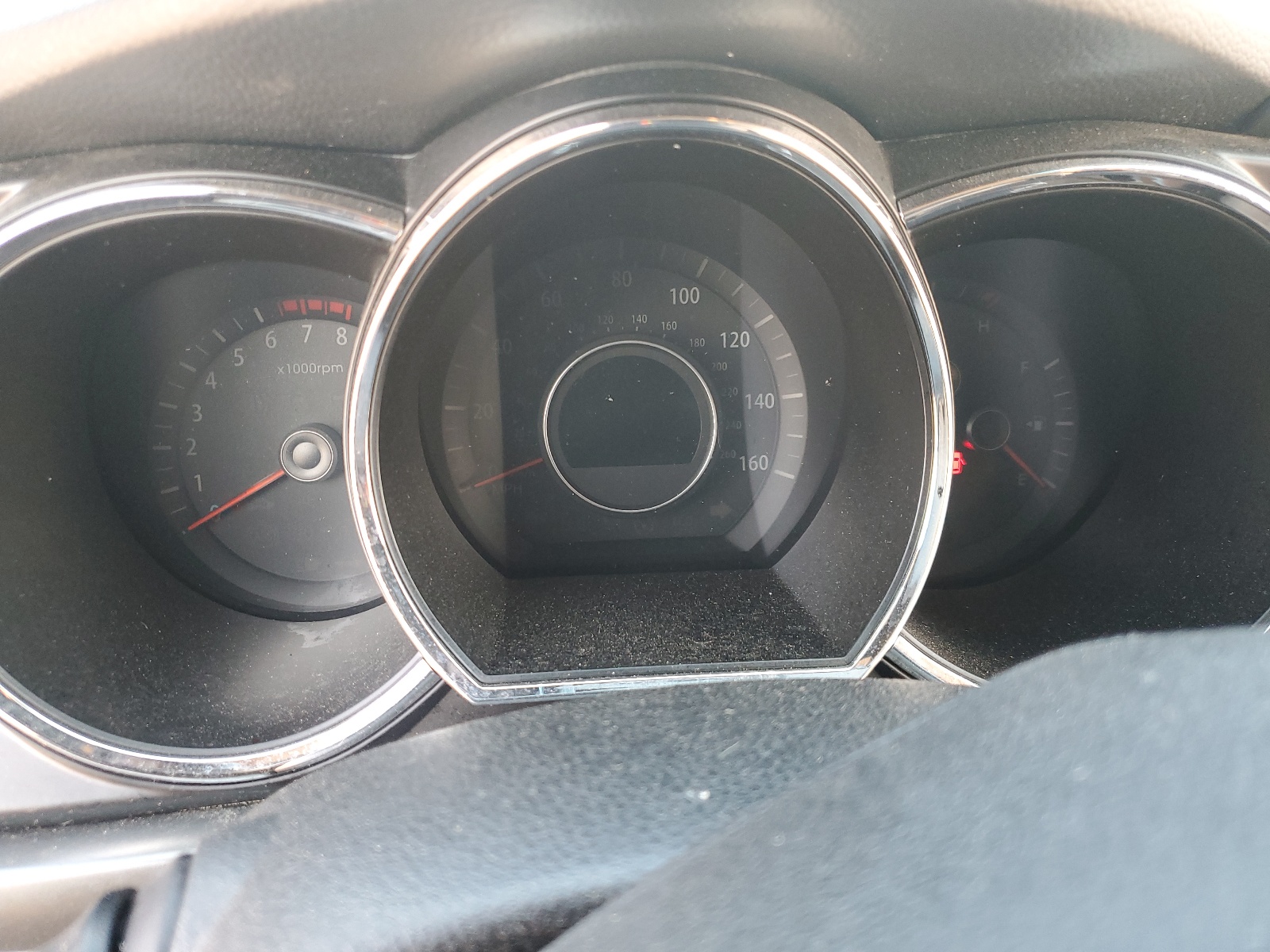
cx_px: 635
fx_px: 954
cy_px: 476
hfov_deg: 67.3
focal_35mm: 26
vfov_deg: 53.1
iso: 132
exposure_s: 1/60.2
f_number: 1.5
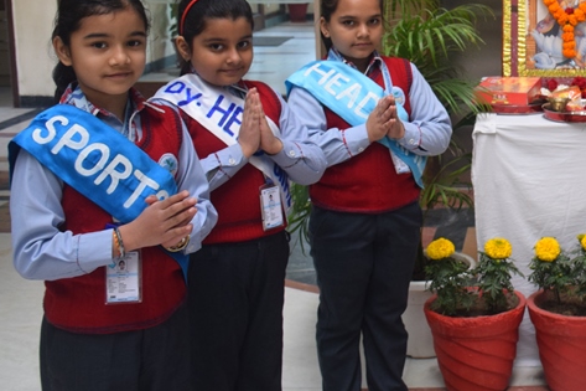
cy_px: 45
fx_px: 1058
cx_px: 611
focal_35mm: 65
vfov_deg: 20.5
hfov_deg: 28.7
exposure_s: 1/60
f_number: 4
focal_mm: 20
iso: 720
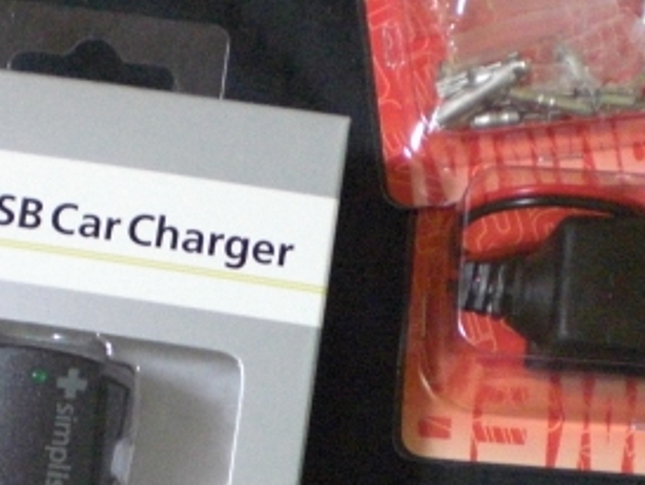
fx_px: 1659
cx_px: 300
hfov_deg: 22.0
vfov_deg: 16.4
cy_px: 454
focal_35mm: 89
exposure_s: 1/30
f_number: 3.1
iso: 800
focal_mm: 6.3
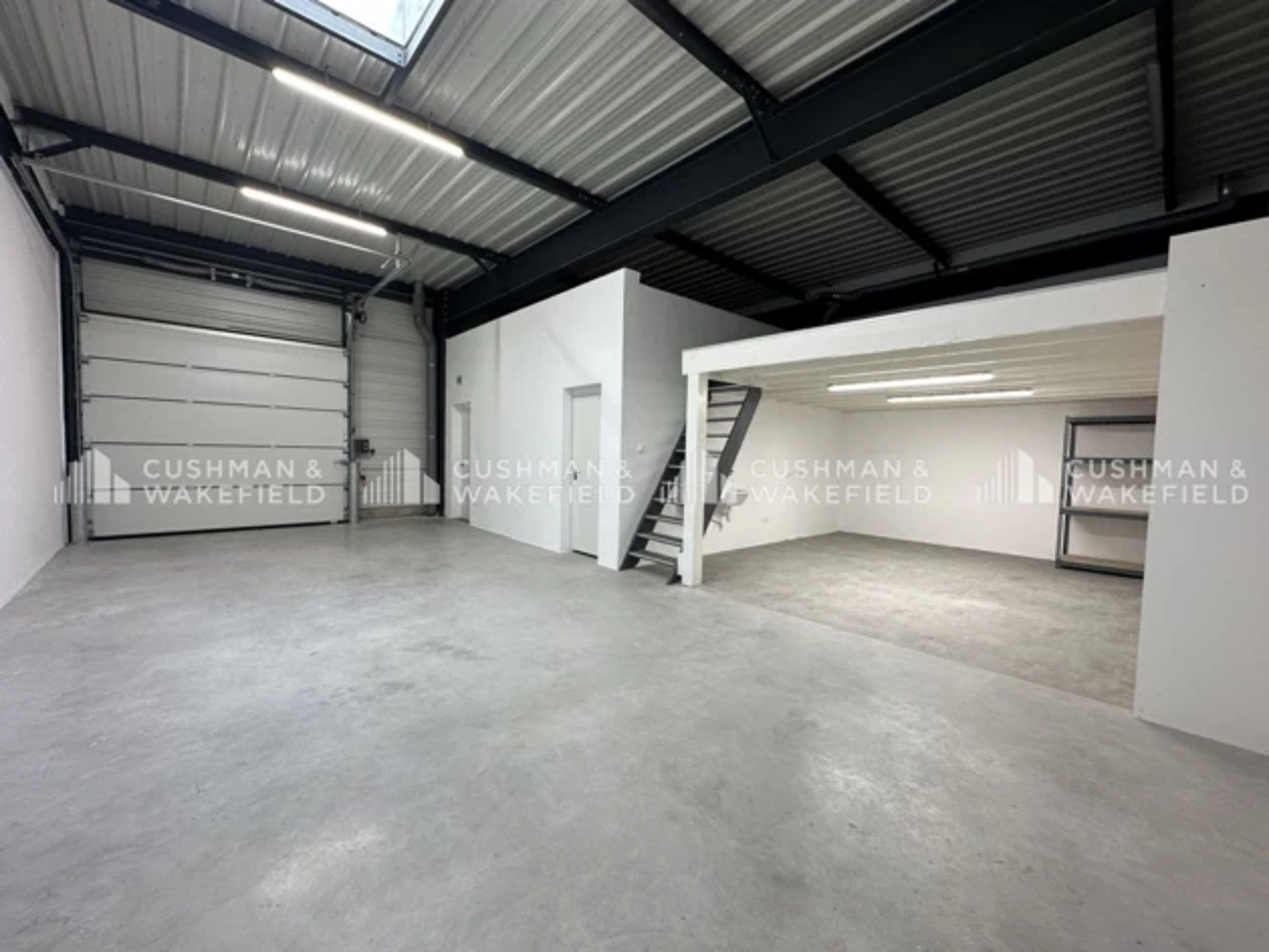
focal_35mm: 14
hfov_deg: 102.1
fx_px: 513
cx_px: 634
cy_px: 476
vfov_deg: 85.7
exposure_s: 1/100
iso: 100
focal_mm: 2.22
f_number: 2.2
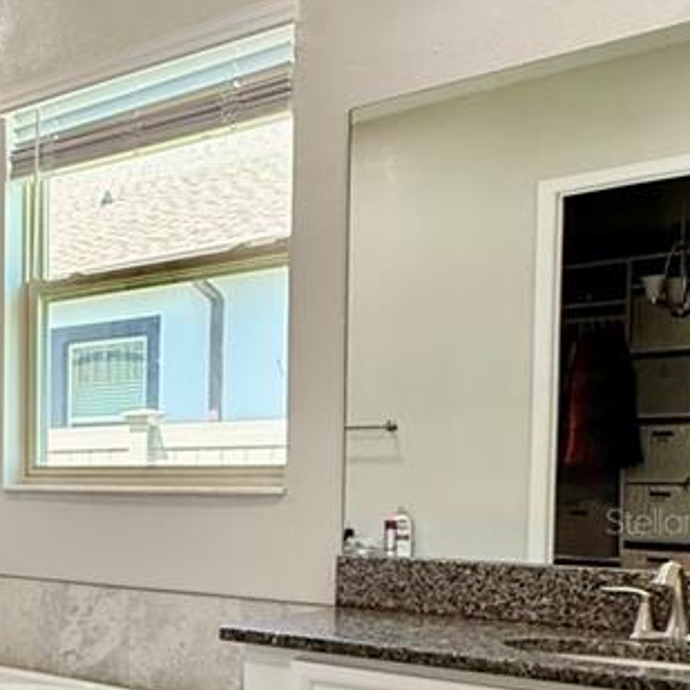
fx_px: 1082
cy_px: 520
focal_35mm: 48
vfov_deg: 34.6
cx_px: -241
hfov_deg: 28.1
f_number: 2.2
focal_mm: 2.22
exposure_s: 1/120
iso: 500
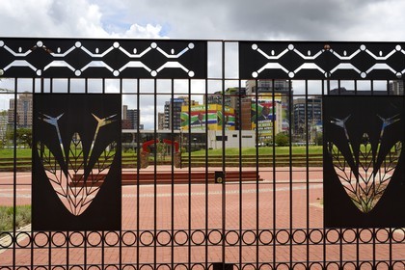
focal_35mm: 34
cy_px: 135
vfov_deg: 38.9
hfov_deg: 55.8
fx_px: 382
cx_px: 202
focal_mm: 34
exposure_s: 1/320
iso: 200
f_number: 14
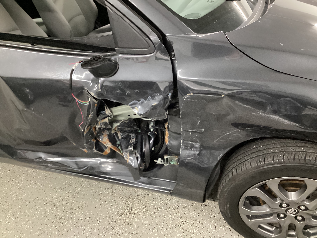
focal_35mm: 31
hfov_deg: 58.4
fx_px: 284
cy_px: 119
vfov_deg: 45.4
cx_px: 158
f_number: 2.4
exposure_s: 1/30
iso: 640
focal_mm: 3.3
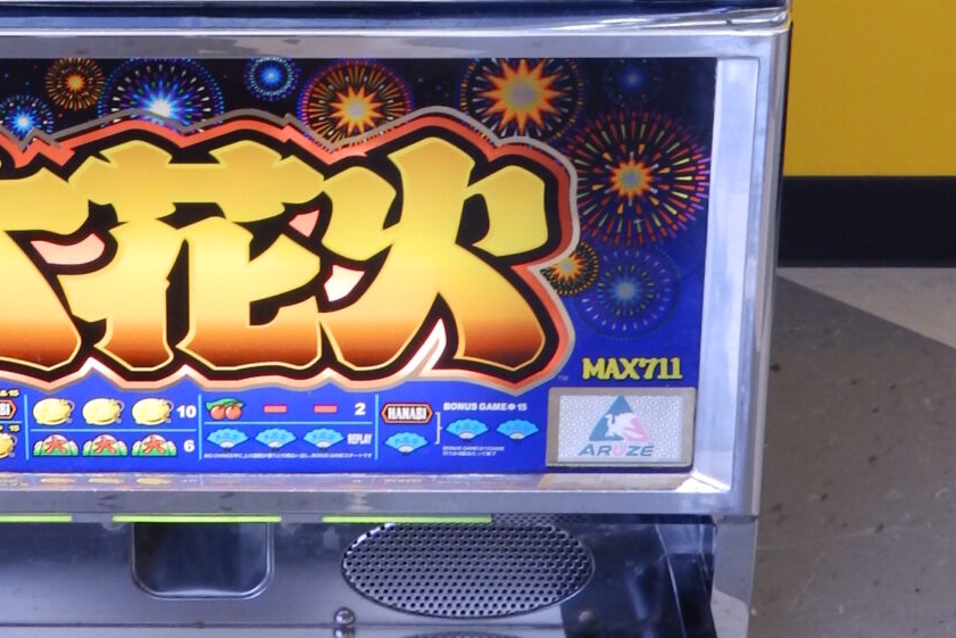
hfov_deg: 26.3
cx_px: 241
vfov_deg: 16.7
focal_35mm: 76
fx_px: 2018
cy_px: -254
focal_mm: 5.7
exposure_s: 1/30
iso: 160
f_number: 3.7
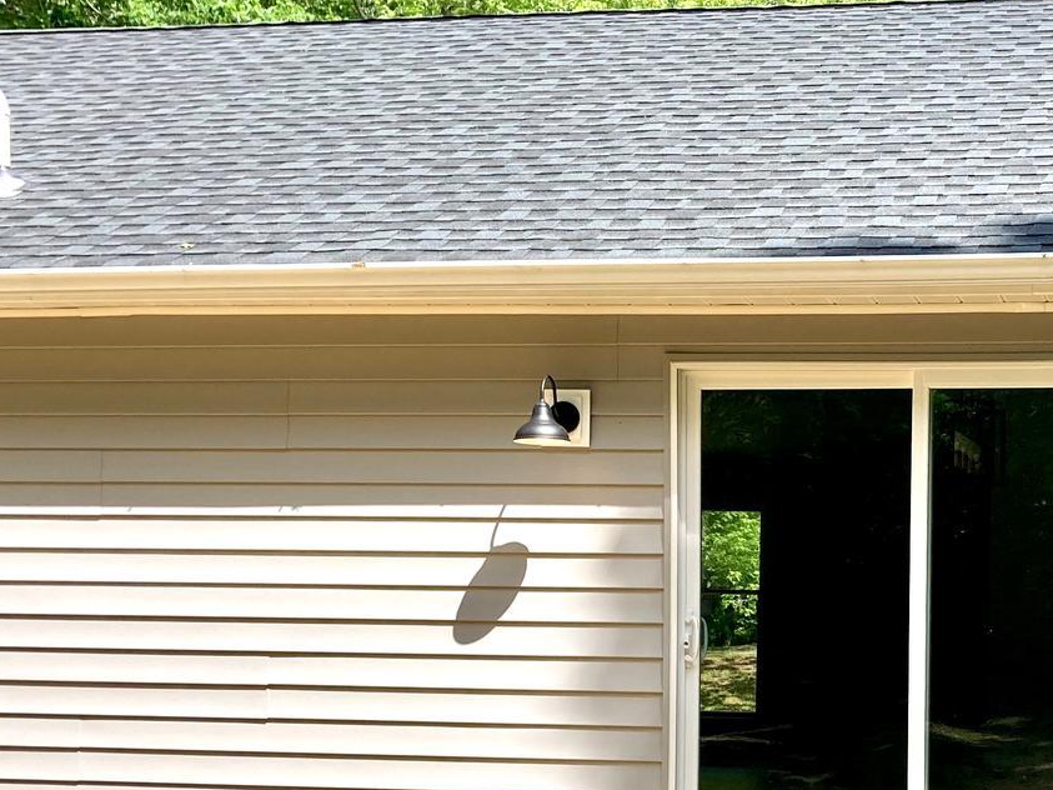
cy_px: 684
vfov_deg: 21.2
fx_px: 2068
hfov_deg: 27.7
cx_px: 903
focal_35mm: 68
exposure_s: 1/1185
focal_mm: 3.99
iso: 20
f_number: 1.8
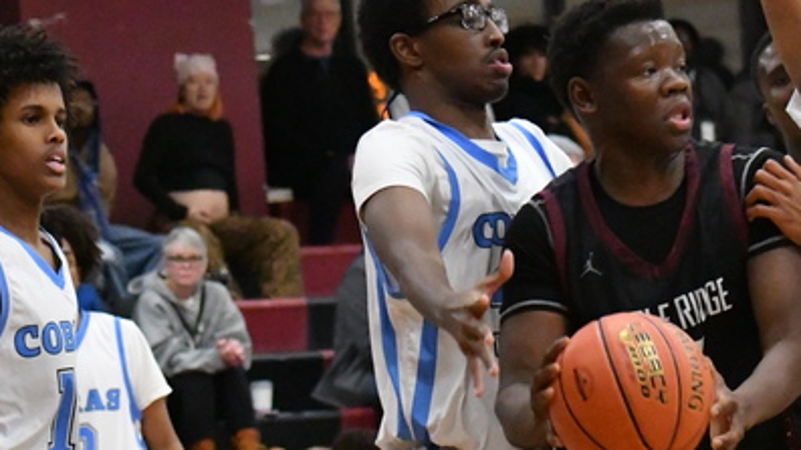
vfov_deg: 4.2
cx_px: 557
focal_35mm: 292
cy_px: 148
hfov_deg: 7.4
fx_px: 6200
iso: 12800
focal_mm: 72
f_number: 4.8
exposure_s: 1/500
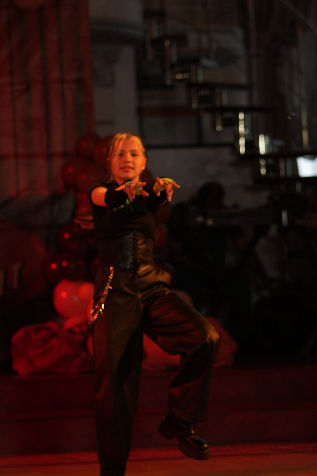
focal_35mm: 163
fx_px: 2152
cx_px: 150
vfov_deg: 12.6
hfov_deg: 8.4
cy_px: 241
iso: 800
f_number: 2.2
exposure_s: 1/400
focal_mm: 85
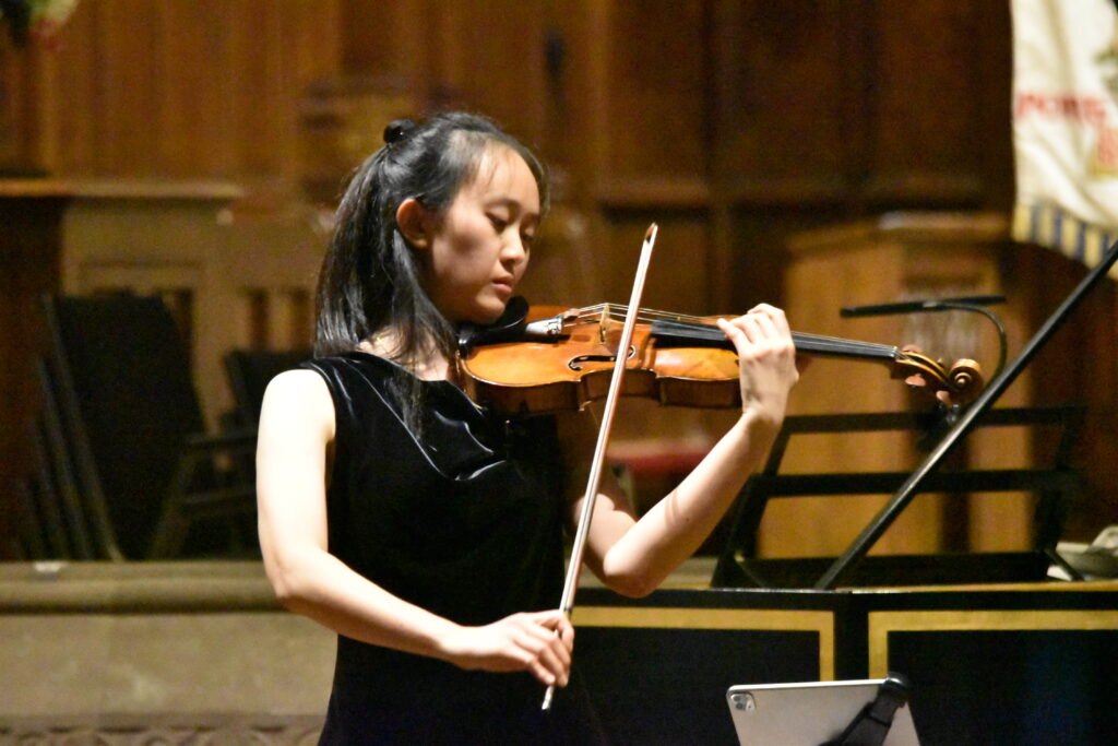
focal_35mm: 570
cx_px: 559
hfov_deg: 3.6
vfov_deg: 2.4
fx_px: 17703
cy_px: 373
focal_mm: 380
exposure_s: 1/250
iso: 25600
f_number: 6.3
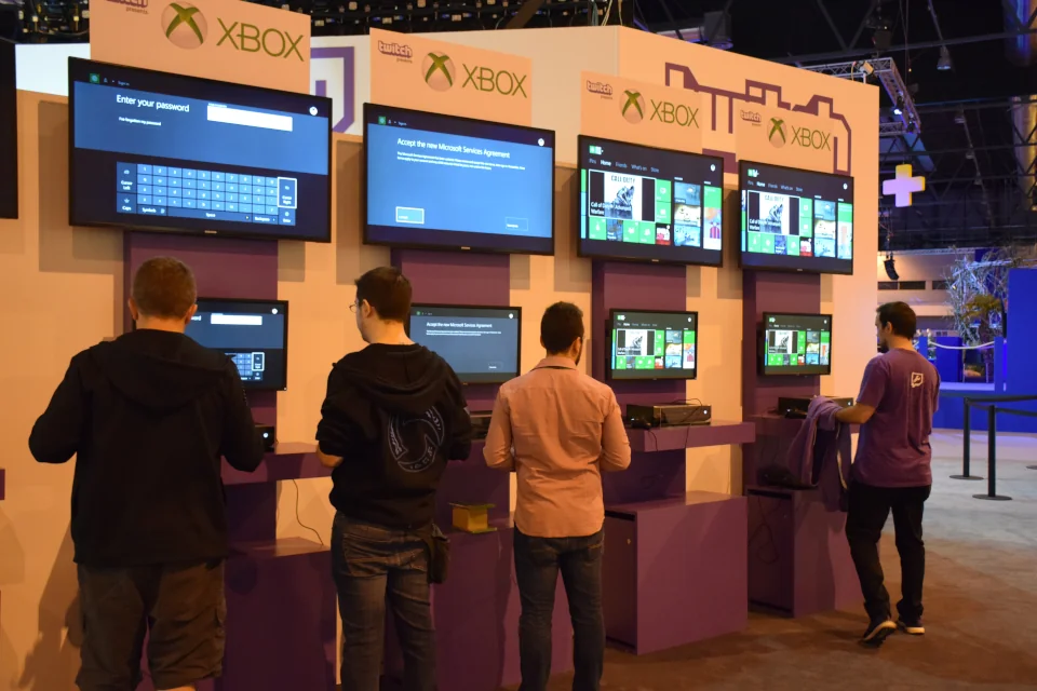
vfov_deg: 36.9
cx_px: 518
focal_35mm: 36
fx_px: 1037
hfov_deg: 53.1
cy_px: 346
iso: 3200
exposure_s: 1/60
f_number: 3.8
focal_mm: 24
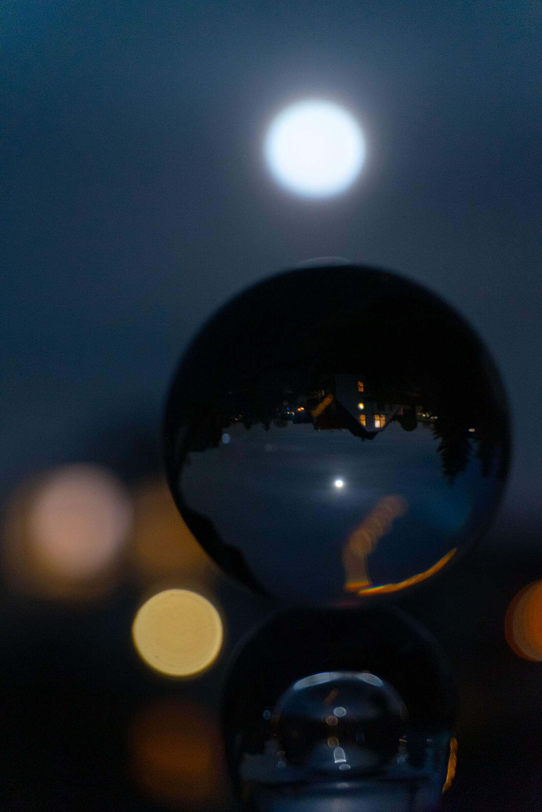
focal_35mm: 75
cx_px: 271
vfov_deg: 27.0
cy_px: 406
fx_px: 1694
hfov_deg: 18.2
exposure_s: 1/8
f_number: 2.8
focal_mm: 75
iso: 1600
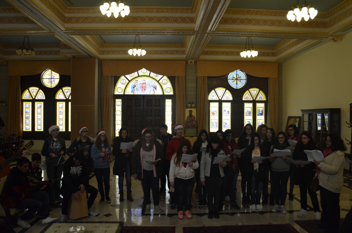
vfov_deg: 47.7
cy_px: 116
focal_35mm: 27
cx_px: 176
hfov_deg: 67.5
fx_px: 263
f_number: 6.3
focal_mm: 18
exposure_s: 1/160
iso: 2000
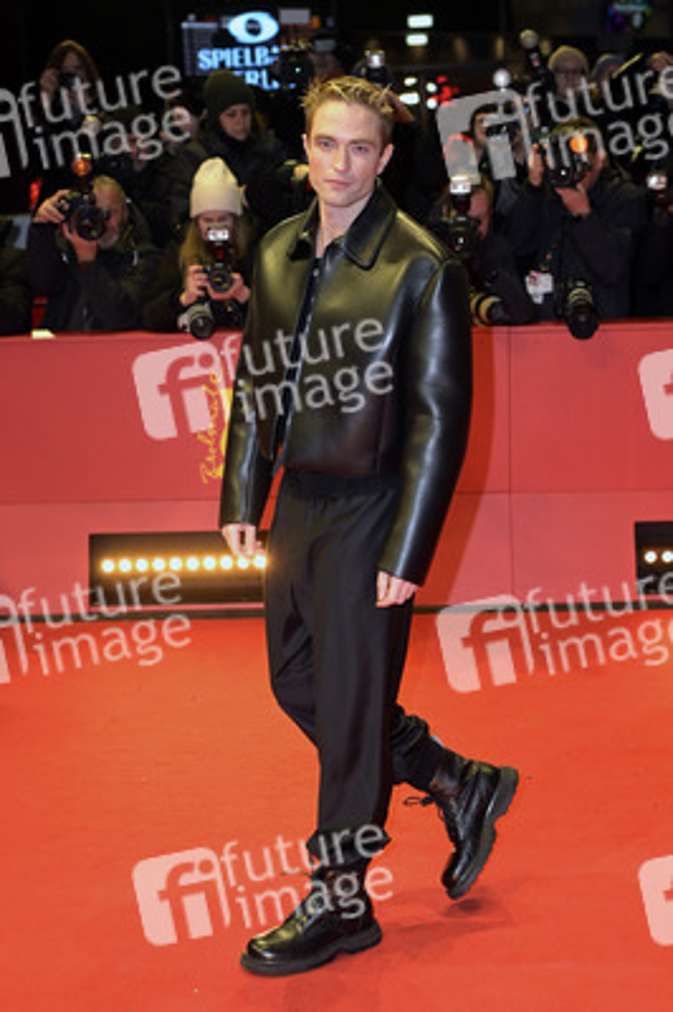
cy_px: 506
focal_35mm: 56
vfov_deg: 35.7
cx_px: 336
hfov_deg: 24.2
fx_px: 1573
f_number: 4.5
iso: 2000
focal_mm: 56
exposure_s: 1/500
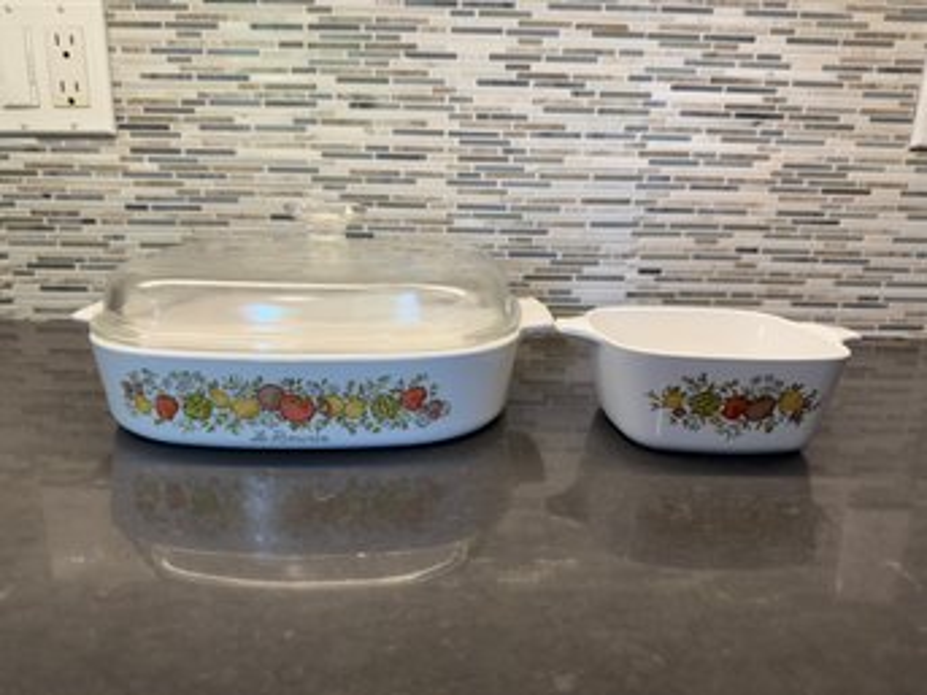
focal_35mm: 24
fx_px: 642
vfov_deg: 56.8
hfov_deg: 71.6
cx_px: 464
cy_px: 348
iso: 160
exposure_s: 1/120
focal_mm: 6.76
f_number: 1.78
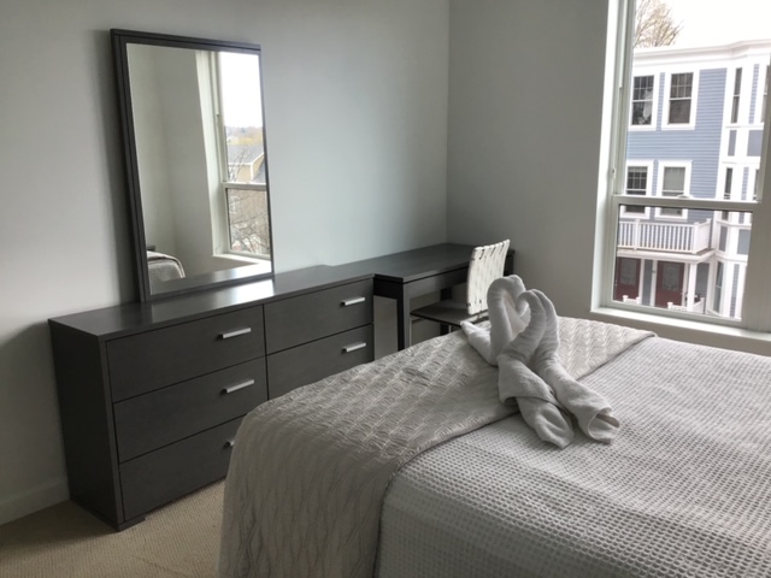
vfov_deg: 45.4
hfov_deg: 58.4
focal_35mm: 31
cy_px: 289
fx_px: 690
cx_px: 386
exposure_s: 1/120
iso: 32
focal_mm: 3.3
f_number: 2.4
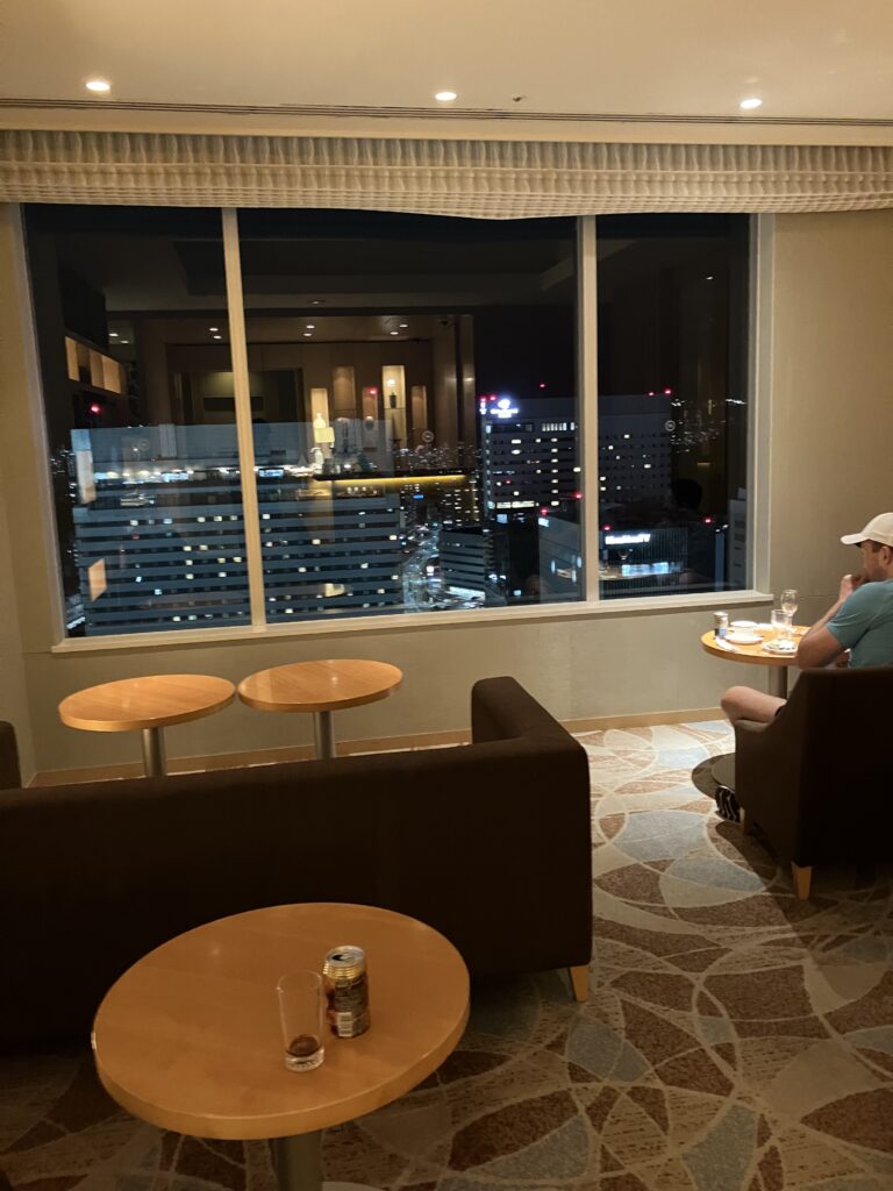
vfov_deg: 63.4
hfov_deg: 49.7
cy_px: 596
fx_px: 963
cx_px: 446
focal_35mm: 28
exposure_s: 1/20
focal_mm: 3.99
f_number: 1.8
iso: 640
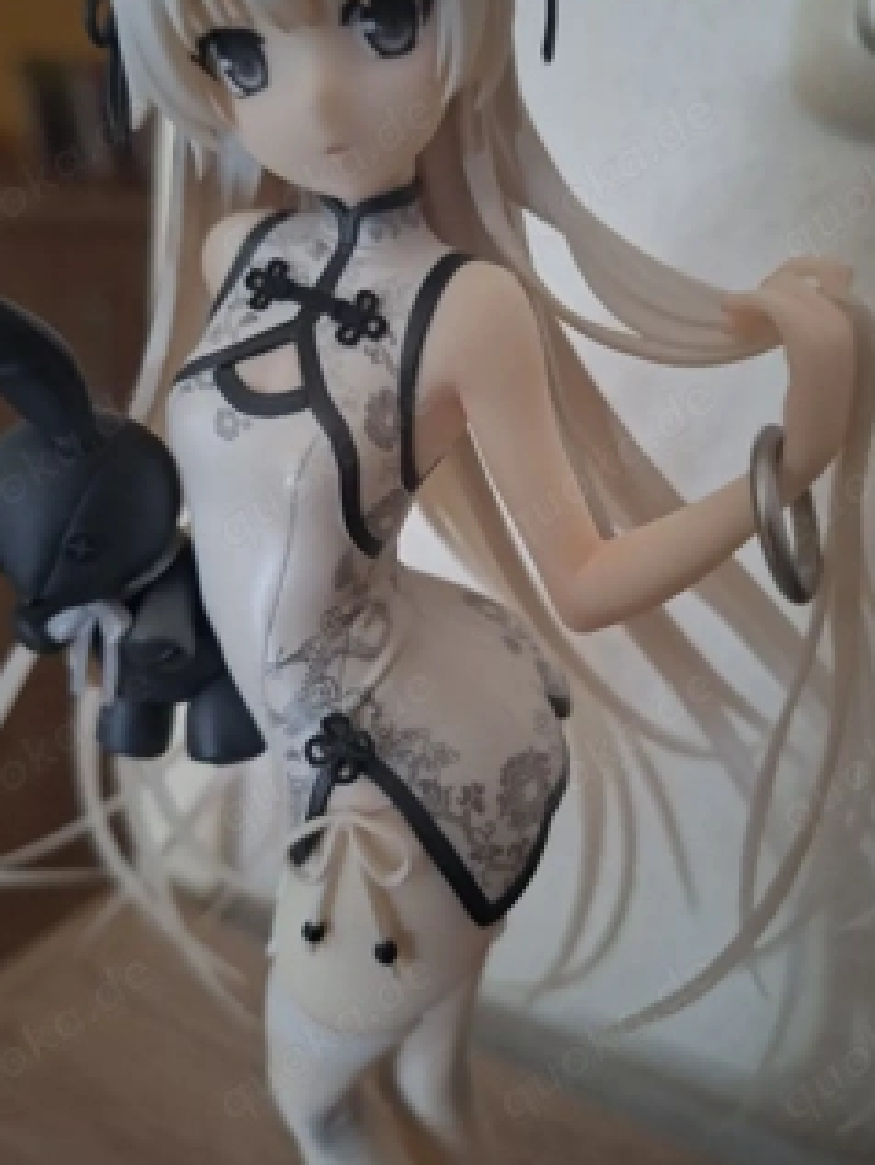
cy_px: 503
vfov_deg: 61.4
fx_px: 977
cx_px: 404
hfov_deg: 48.2
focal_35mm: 29
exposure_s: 1/20
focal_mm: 5.54
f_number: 1.8
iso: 800
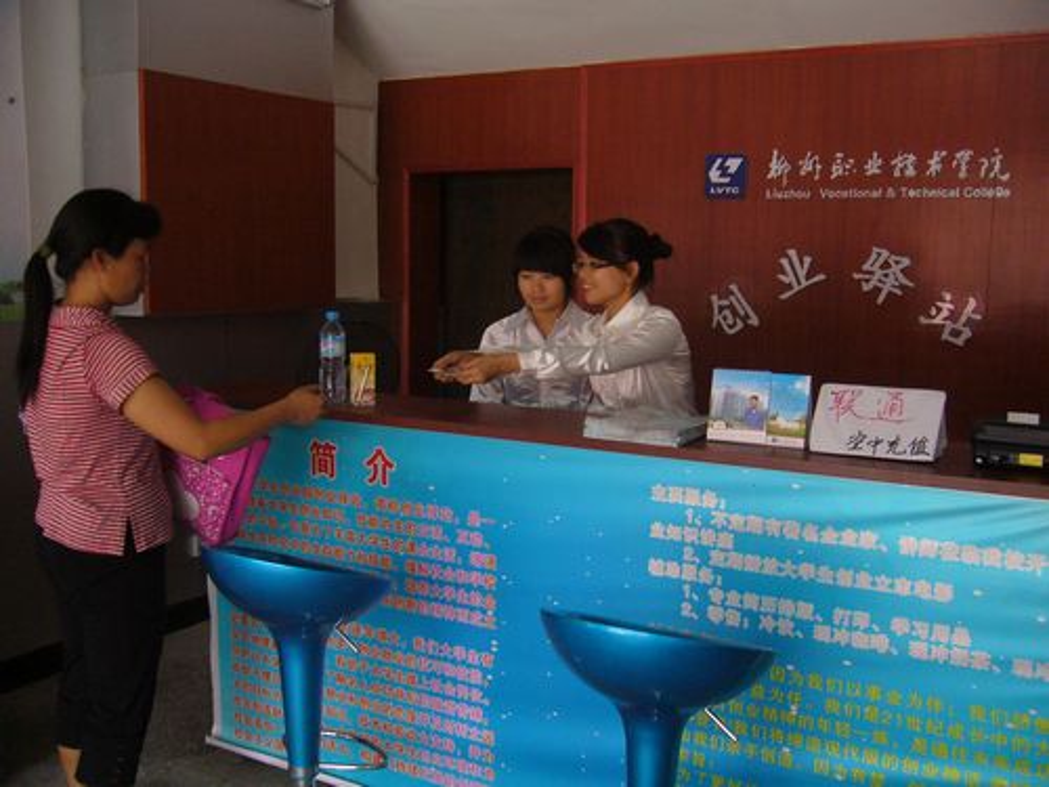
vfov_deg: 40.7
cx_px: 524
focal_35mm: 35
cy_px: 394
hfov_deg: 52.6
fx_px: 1061
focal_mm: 5.8
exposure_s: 1/100
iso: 200
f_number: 2.8
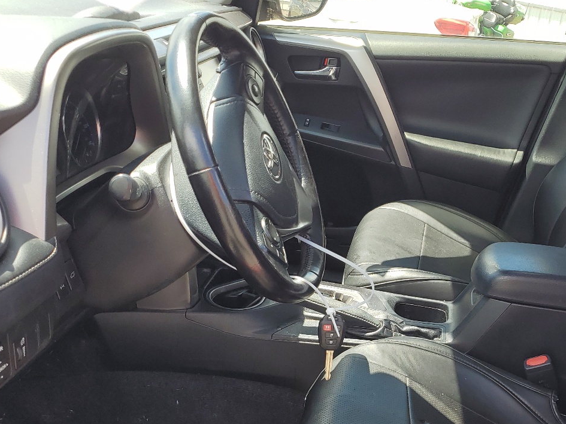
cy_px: 332
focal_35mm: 44
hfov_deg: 41.8
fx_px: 720
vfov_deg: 32.1
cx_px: 414
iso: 50
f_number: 1.5
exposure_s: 1/417
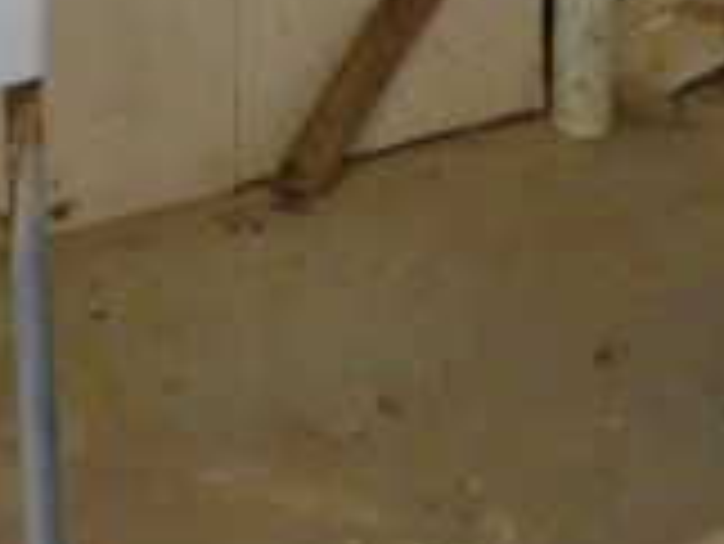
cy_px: -899
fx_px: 2658
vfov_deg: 9.8
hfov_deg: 15.5
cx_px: 270
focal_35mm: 127
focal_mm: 3.58
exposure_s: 1/20
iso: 400
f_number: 4
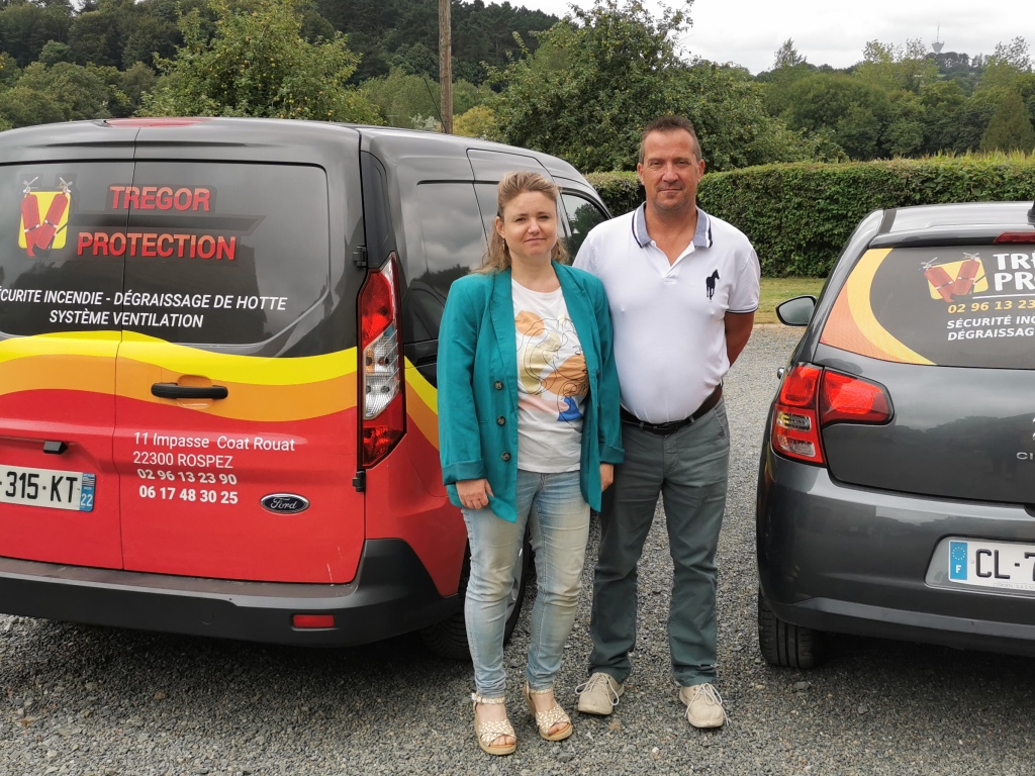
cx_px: 518
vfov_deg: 51.4
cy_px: 388
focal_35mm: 27
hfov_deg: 65.3
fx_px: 807
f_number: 1.8
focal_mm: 5.58
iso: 50
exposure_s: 1/838
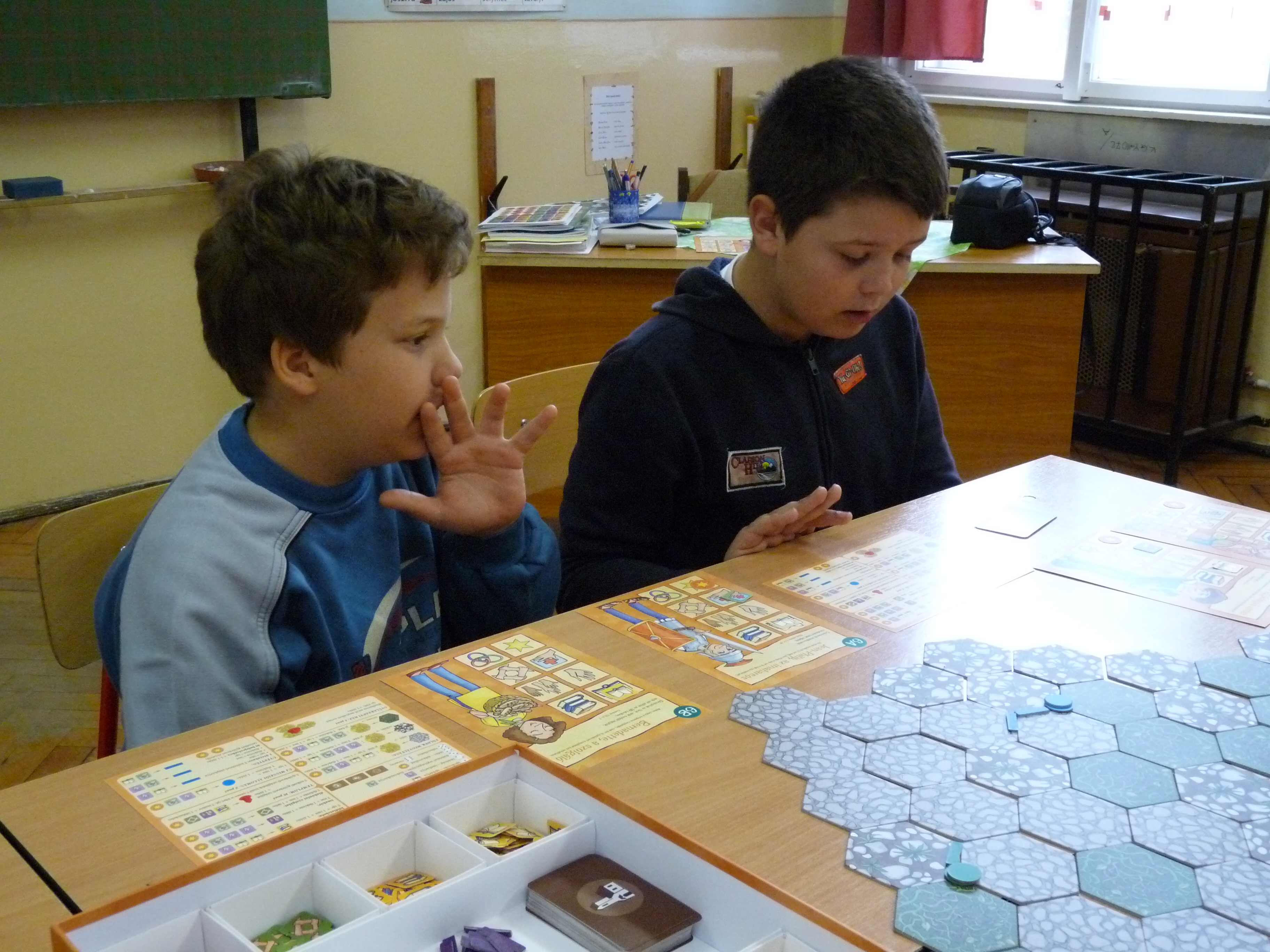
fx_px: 1578
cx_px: 635
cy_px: 476
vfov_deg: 33.6
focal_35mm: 43
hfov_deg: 43.9
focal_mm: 7.6
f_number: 3
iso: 640
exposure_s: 1/60
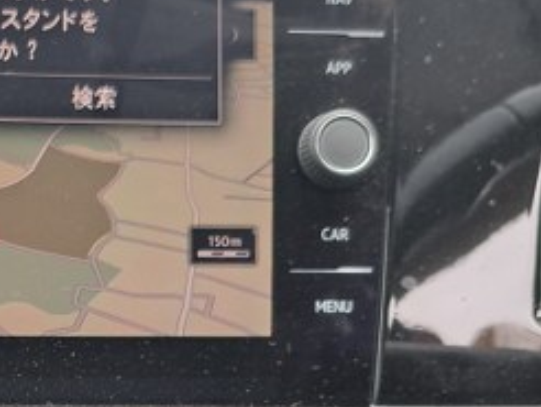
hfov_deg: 23.8
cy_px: 422
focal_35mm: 78
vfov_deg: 18.4
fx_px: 1220
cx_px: -18
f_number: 1.8
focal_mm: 5.23
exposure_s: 1/100
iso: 50
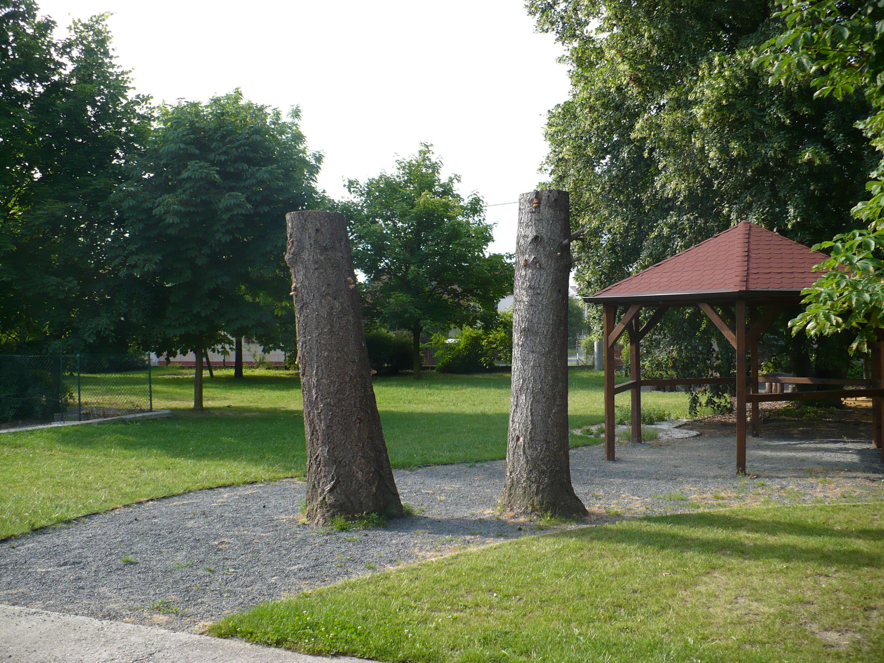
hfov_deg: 50.1
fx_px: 945
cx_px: 442
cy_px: 332
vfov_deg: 38.7
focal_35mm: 37
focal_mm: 6.1
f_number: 2.8
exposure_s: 1/400
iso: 100
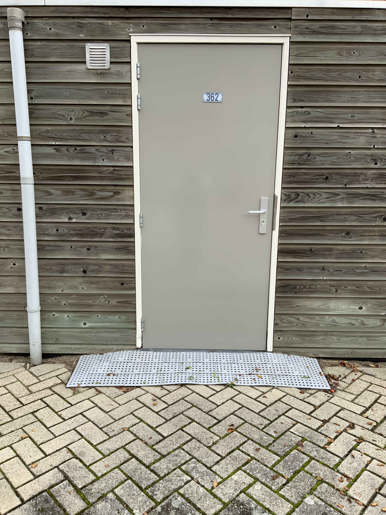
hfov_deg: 48.2
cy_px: 258
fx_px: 431
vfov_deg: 61.7
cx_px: 193
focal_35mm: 29
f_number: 1.8
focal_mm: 3
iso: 16
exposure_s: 1/140
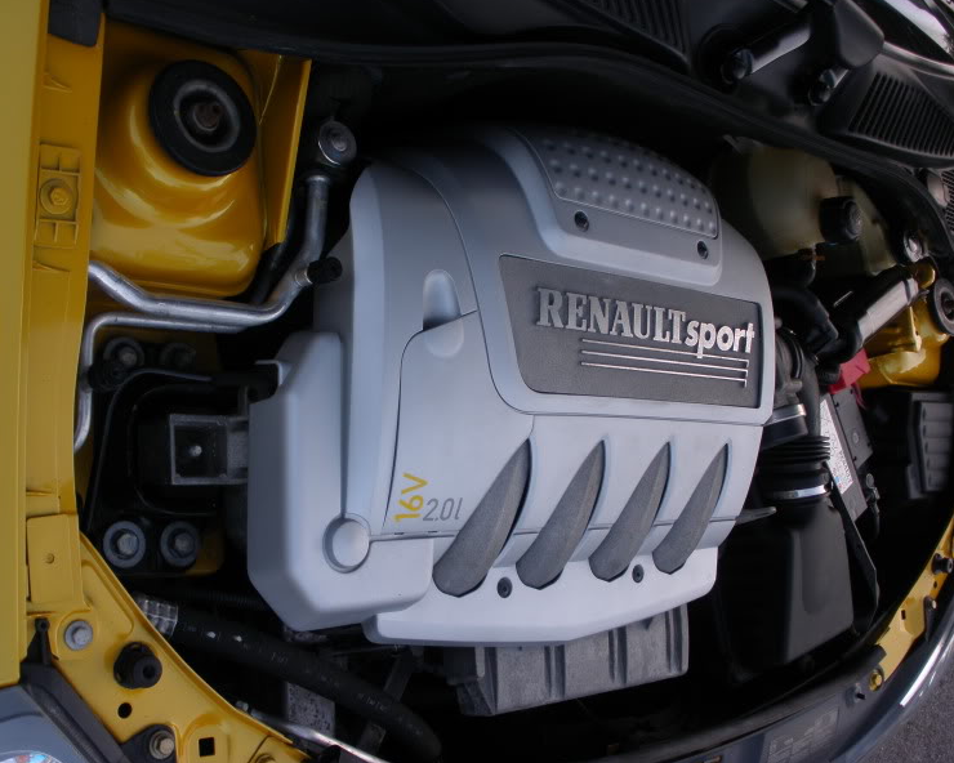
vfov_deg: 39.2
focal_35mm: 38
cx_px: 485
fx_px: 1073
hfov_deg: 47.9
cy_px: 379
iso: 64
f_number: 3.5
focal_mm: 6.3
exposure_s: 1/30
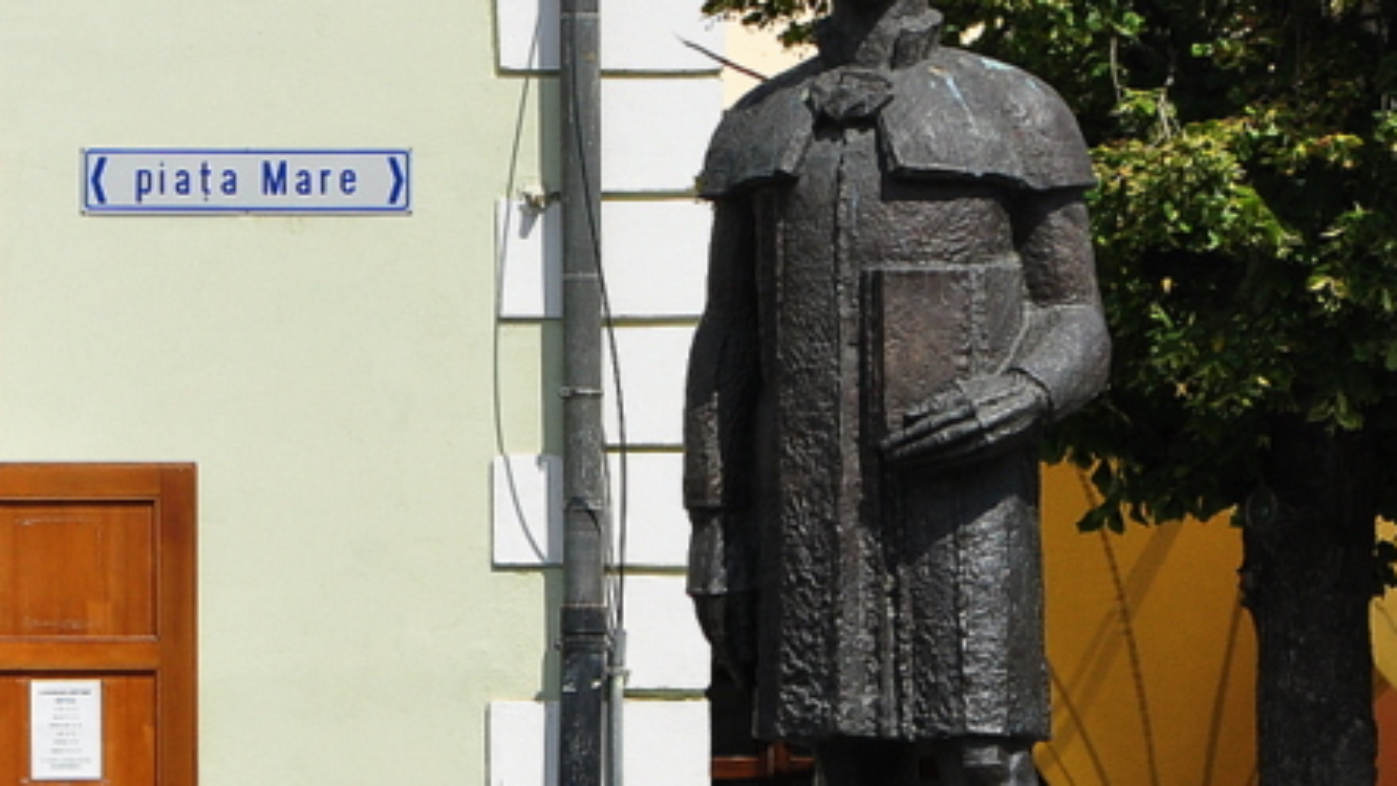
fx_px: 11798
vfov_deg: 3.8
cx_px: -85
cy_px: 621
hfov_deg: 6.7
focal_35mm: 318
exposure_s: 1/1000
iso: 400
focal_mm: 75
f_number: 9
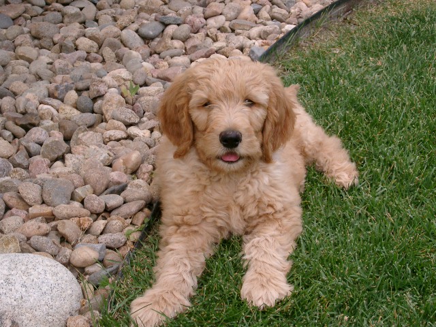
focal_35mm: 87
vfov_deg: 17.0
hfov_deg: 22.5
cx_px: 218
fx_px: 1096
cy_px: 164
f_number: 4.2
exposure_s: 1/250
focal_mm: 17.7
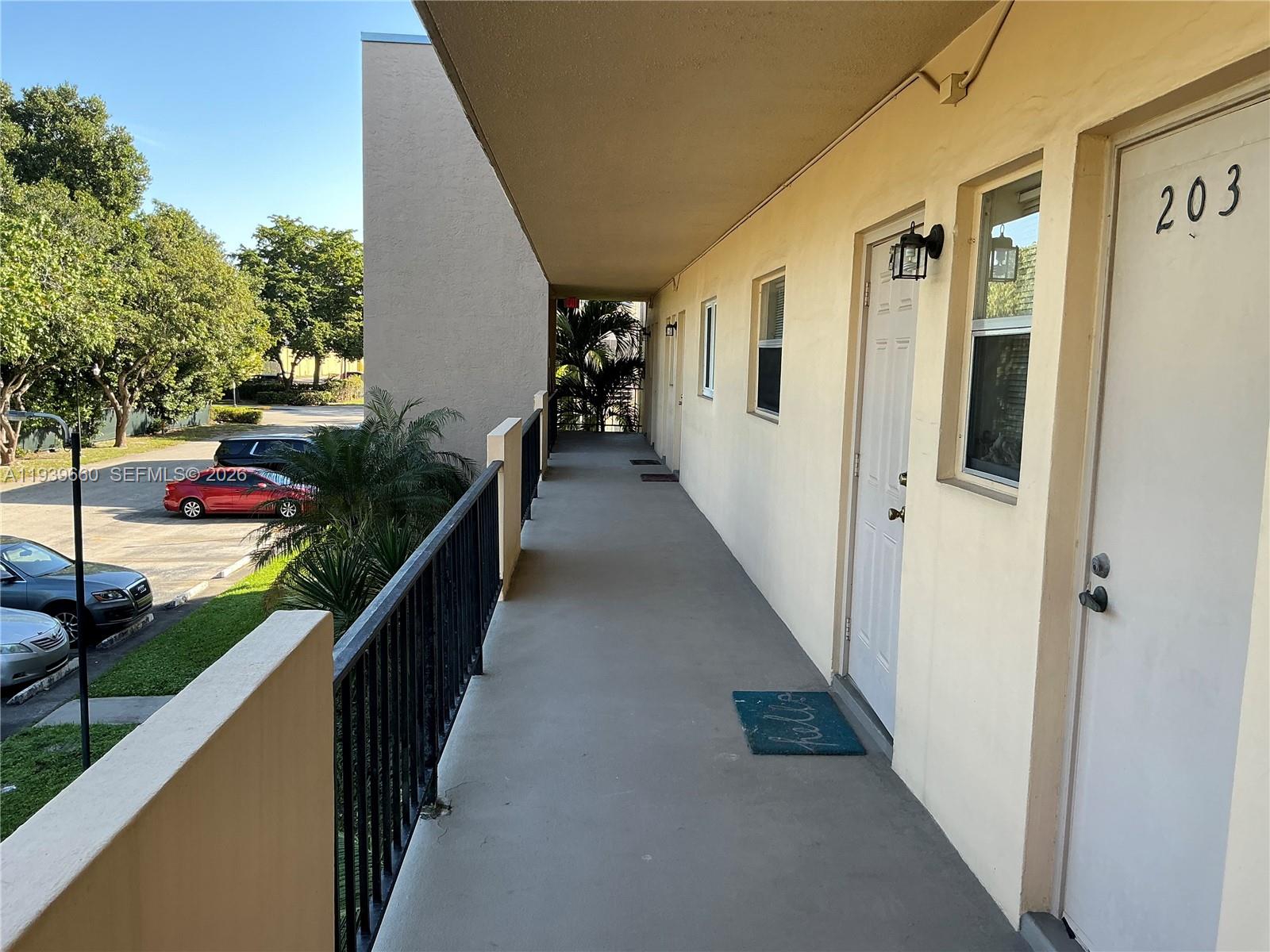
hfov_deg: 63.4
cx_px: 635
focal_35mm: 28
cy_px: 476
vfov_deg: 49.7
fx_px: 1027
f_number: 1.8
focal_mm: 3
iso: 25
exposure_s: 1/222
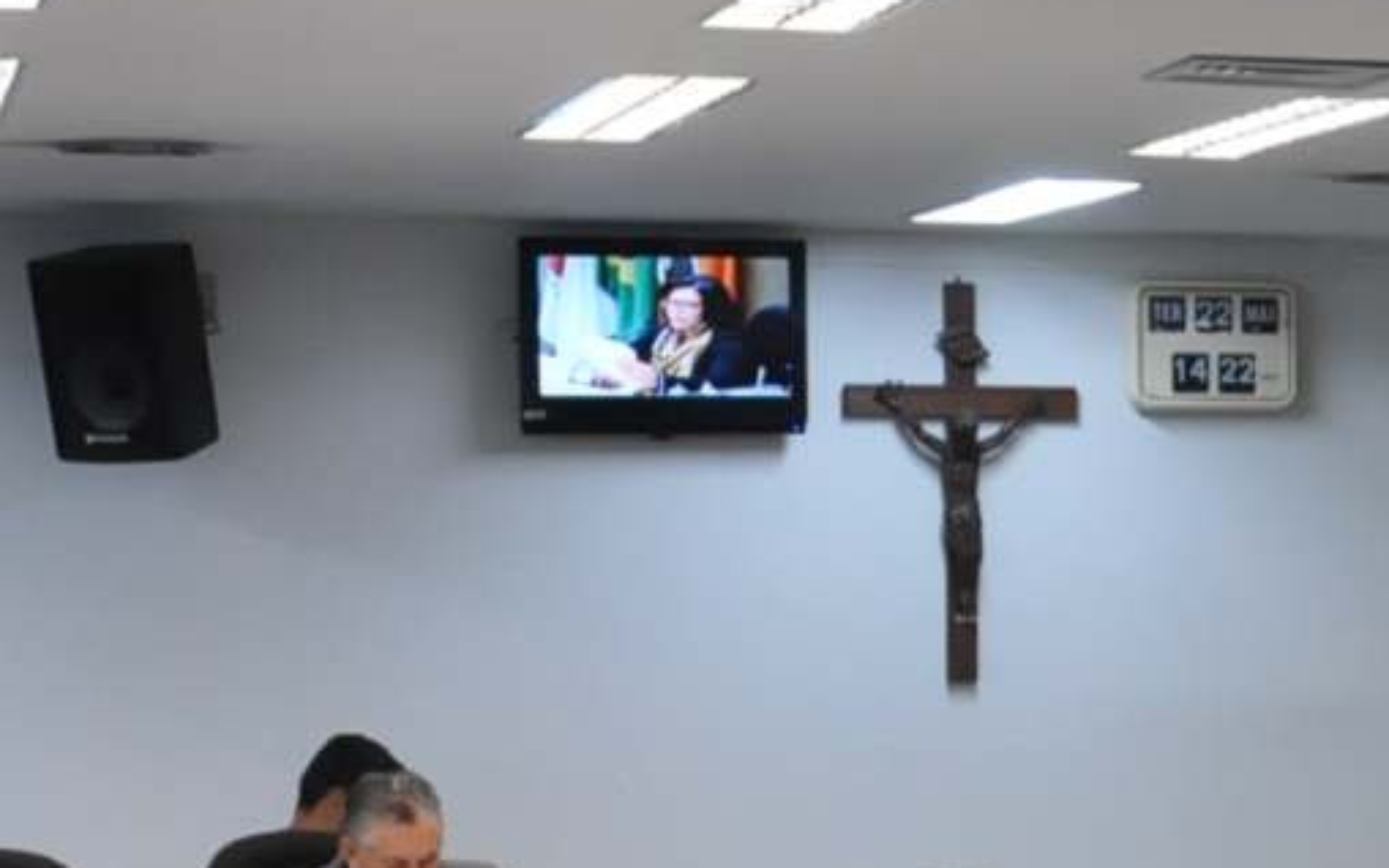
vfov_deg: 9.6
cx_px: 1703
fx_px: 5115
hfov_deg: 14.9
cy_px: 991
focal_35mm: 135
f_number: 6.3
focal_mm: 21
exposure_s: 1/160
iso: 2000
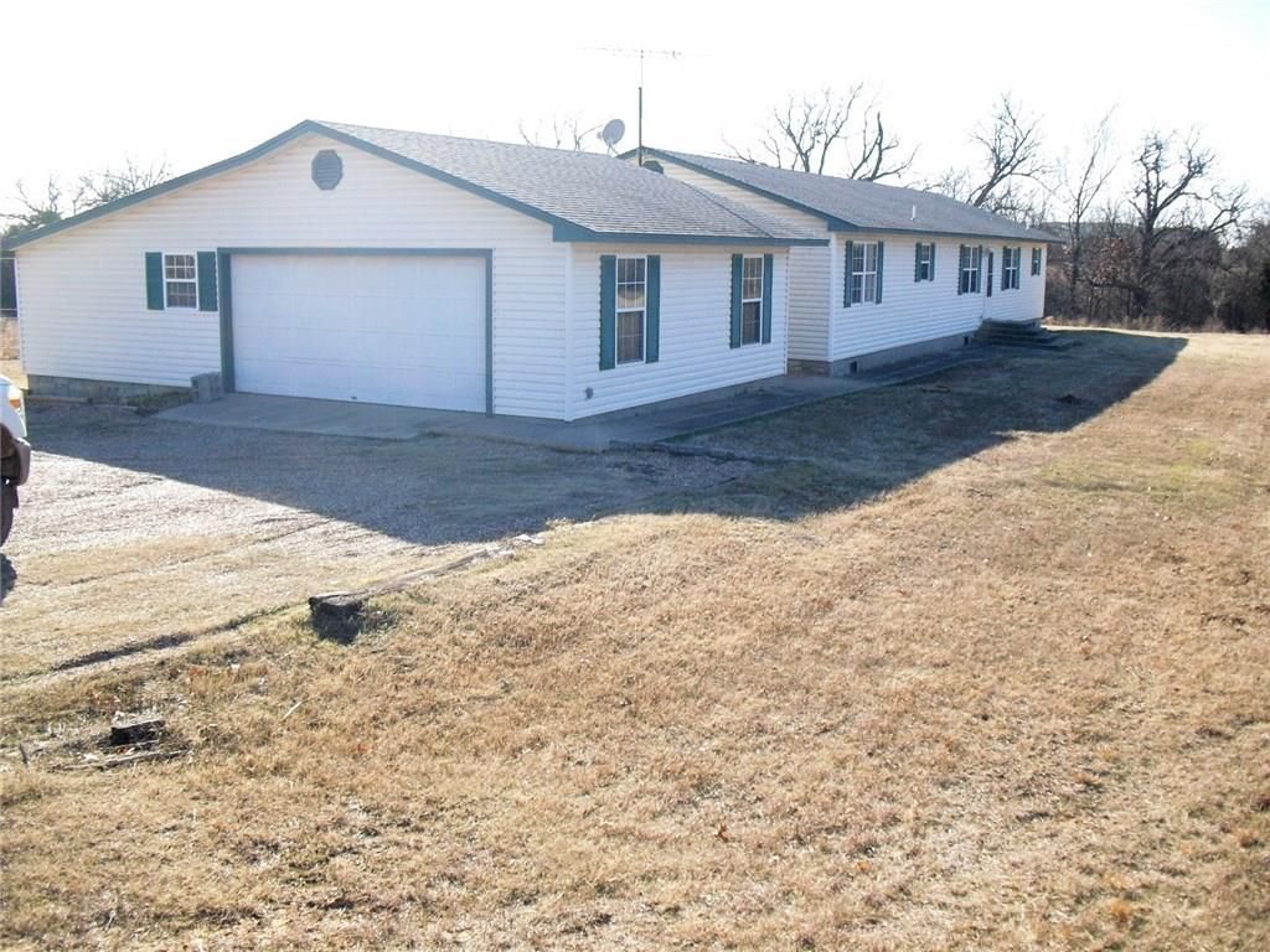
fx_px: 1321
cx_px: 635
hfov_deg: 51.4
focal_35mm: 36
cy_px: 476
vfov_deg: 39.7
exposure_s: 1/250
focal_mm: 6.3
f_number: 7.8
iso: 400
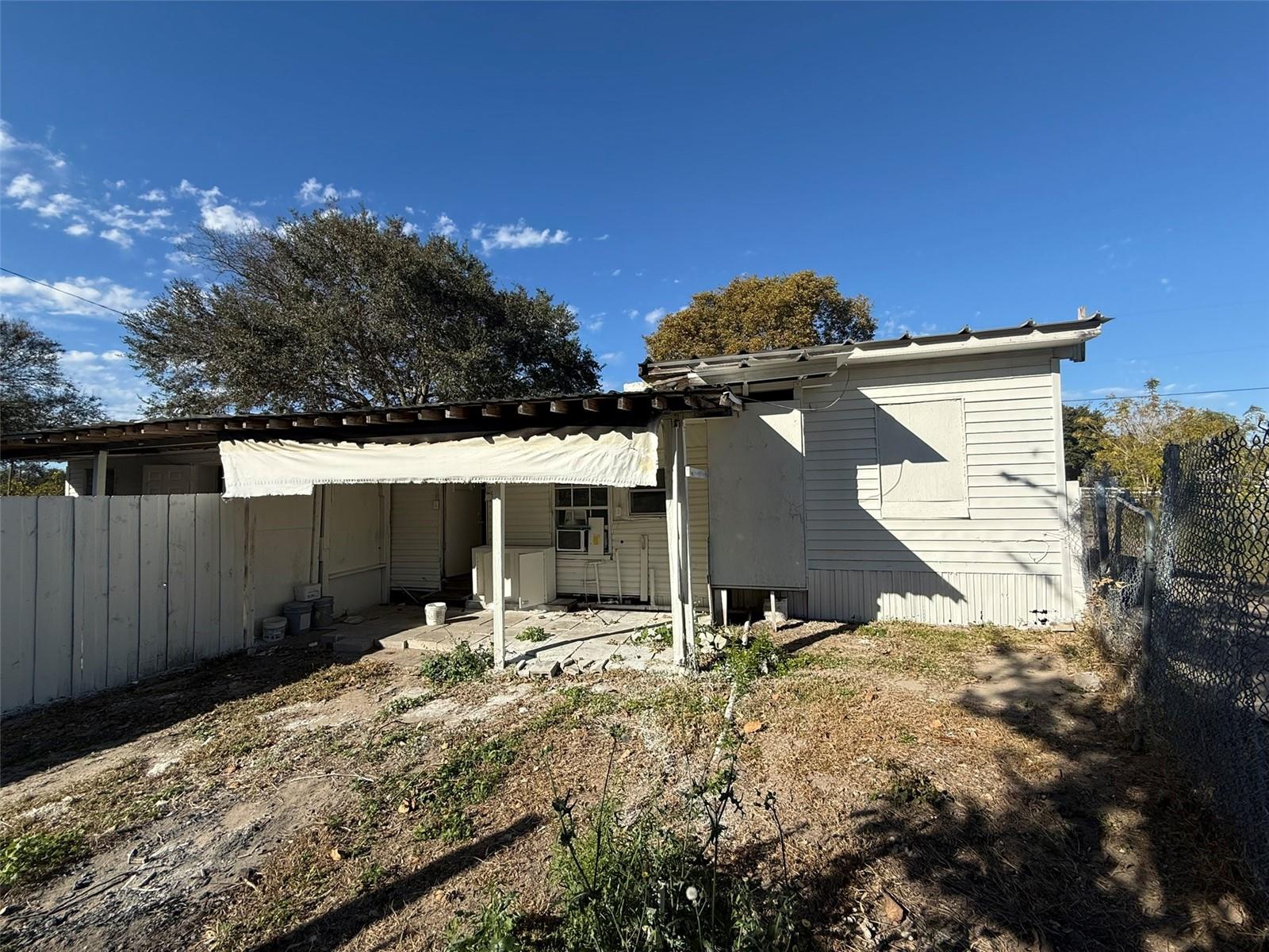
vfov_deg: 85.7
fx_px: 513
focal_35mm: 14
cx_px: 634
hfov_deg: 102.1
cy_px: 476
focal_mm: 2.22
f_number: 2.2
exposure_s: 1/2320
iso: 50
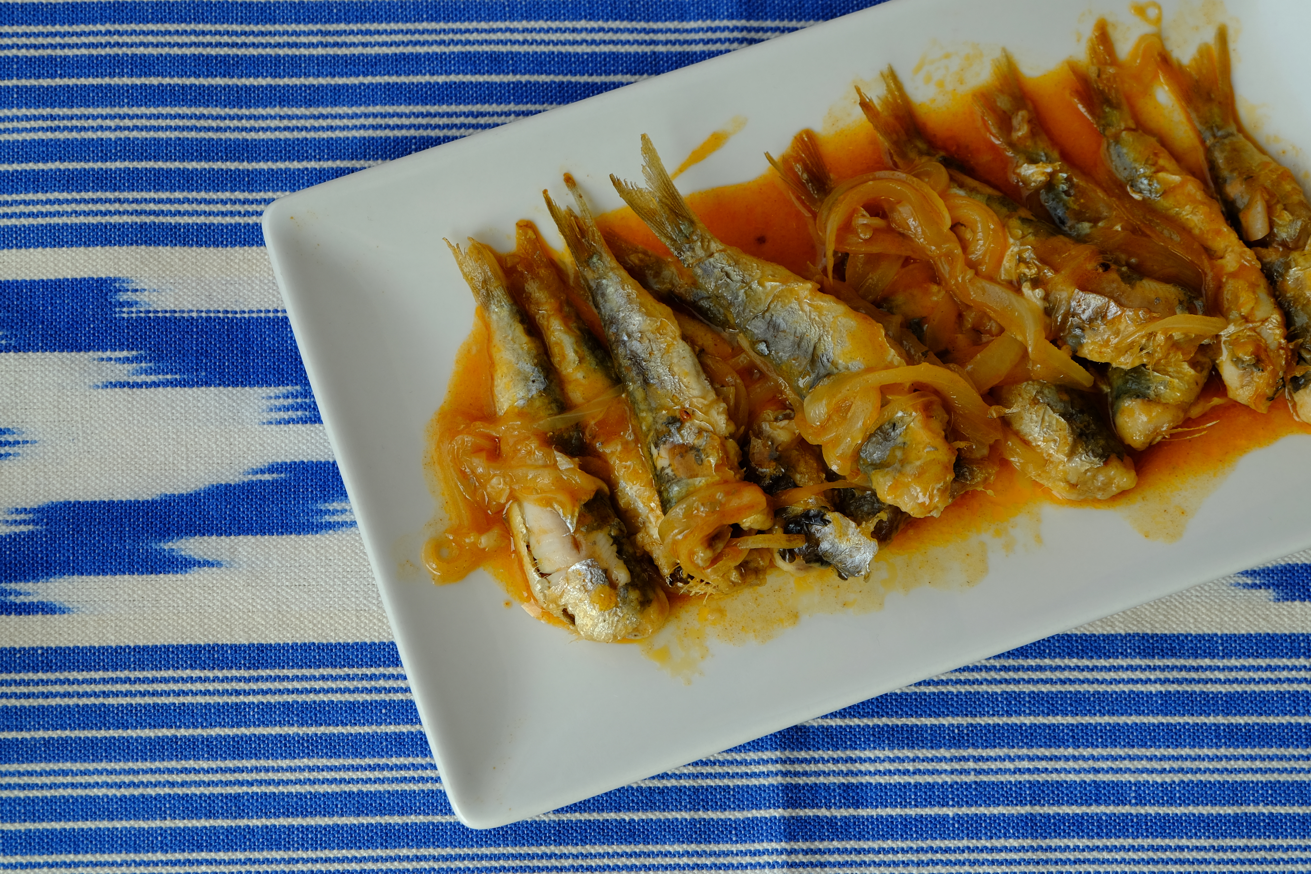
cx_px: 656
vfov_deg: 20.0
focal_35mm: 68
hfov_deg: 29.7
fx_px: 2476
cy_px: 437
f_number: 5.6
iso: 200
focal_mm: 45.2
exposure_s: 1/60
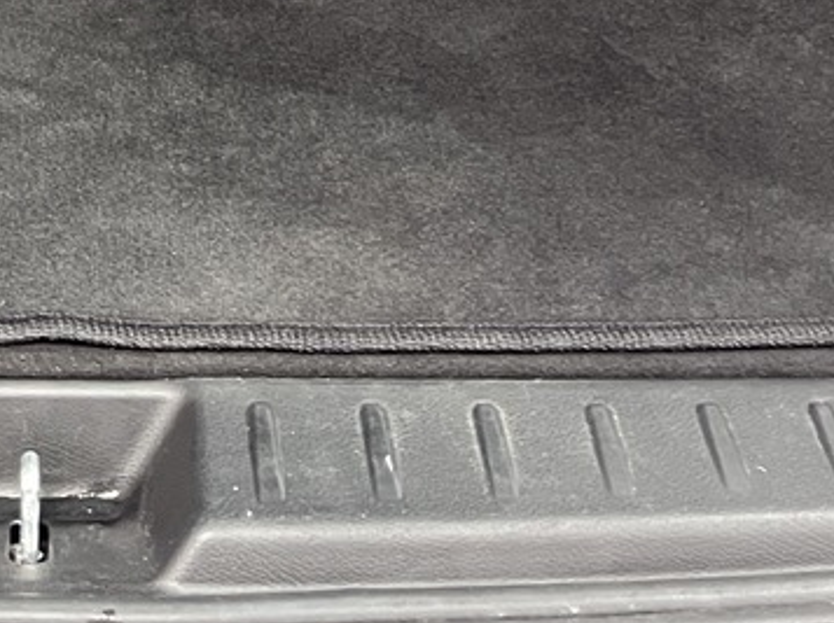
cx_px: 54
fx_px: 2527
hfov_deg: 18.4
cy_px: -581
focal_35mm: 105
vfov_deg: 12.5
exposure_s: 1/30
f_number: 1.6
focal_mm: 5.1
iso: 500
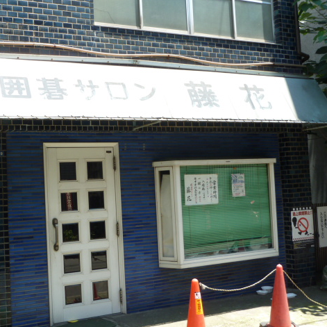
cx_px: 140
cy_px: 162
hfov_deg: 35.3
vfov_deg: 35.4
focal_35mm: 48
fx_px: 513
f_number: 4
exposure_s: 1/125
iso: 80
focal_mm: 6.5
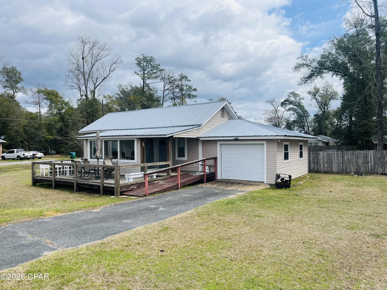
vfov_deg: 53.1
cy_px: 145
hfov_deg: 67.3
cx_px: 194
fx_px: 291
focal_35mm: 26
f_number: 1.6
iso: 50
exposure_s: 1/4149
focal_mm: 5.1
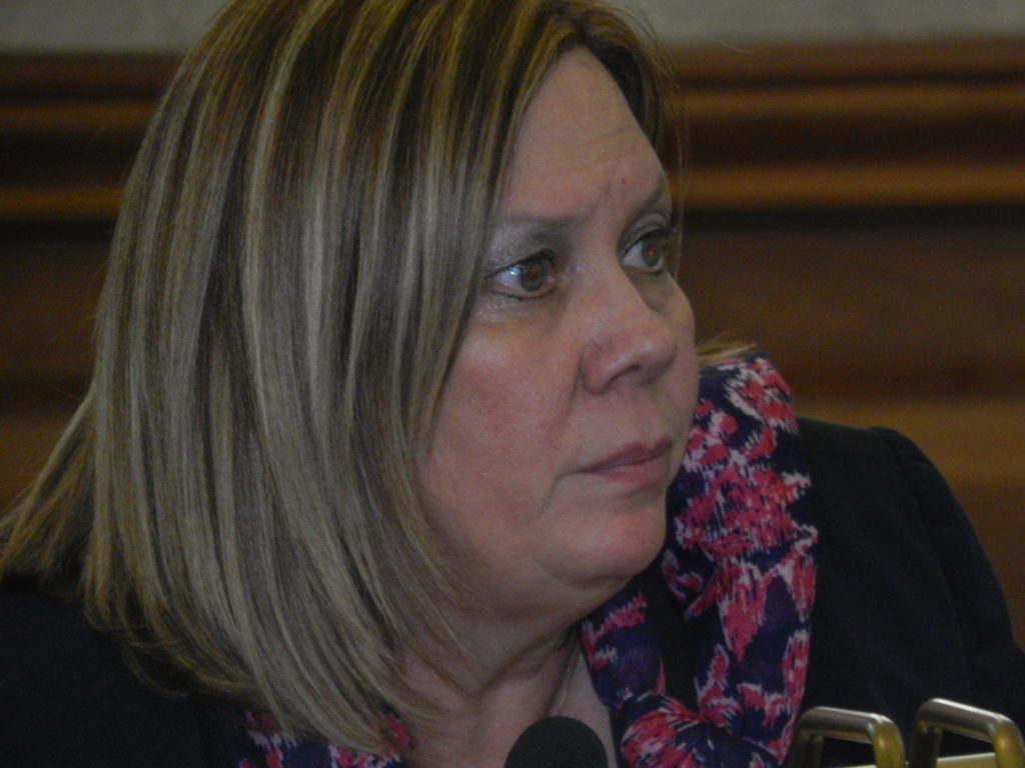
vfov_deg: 2.2
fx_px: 19987
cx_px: 512
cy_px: 384
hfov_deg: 2.9
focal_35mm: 675
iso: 1100
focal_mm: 120
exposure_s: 1/125
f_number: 5.8
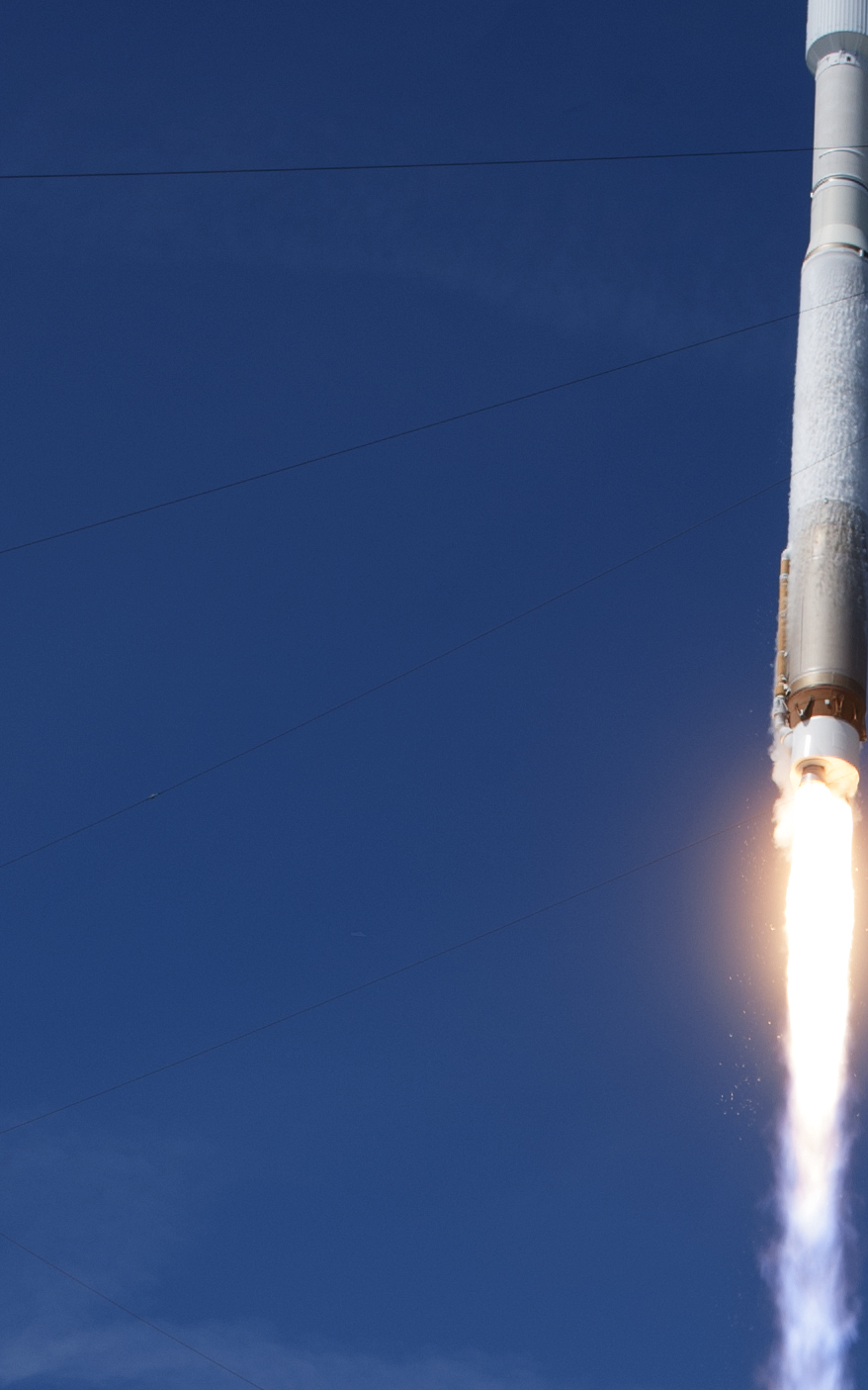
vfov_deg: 18.0
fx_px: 4088
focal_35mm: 108
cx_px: 1069
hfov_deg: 11.8
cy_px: 1832
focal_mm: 35
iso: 200
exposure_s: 1/1000
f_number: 8
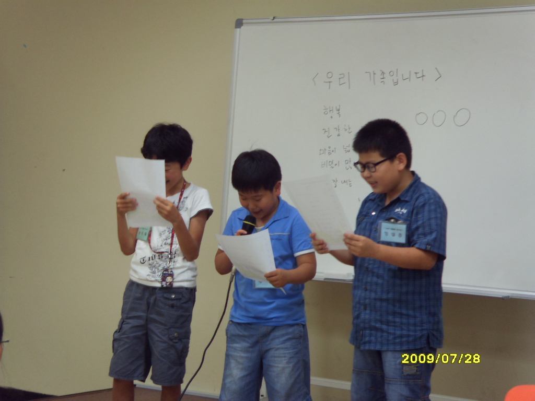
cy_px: 200
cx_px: 268
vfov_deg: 12.7
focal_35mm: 117
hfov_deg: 16.8
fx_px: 1808
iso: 200
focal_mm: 19.8
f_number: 4.5
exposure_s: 1/30
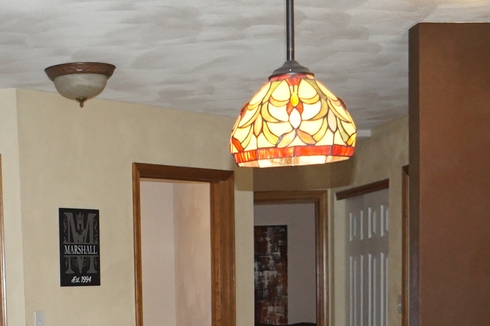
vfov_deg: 15.0
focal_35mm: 86
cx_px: 54
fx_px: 1170
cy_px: 446
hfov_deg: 23.1
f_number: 3.2
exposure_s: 1/160
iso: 800
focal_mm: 16
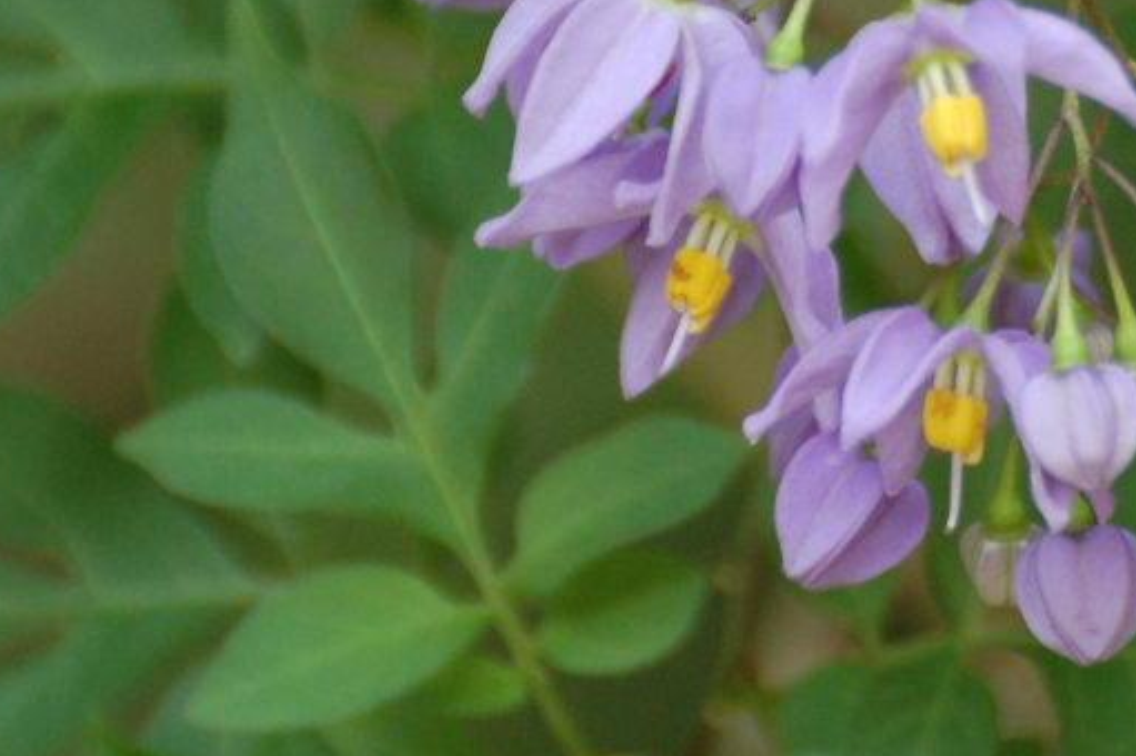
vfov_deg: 1.6
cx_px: 945
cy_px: 161
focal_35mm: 881
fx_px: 27782
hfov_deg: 2.3
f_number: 5.6
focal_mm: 300
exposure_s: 1/160
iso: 800
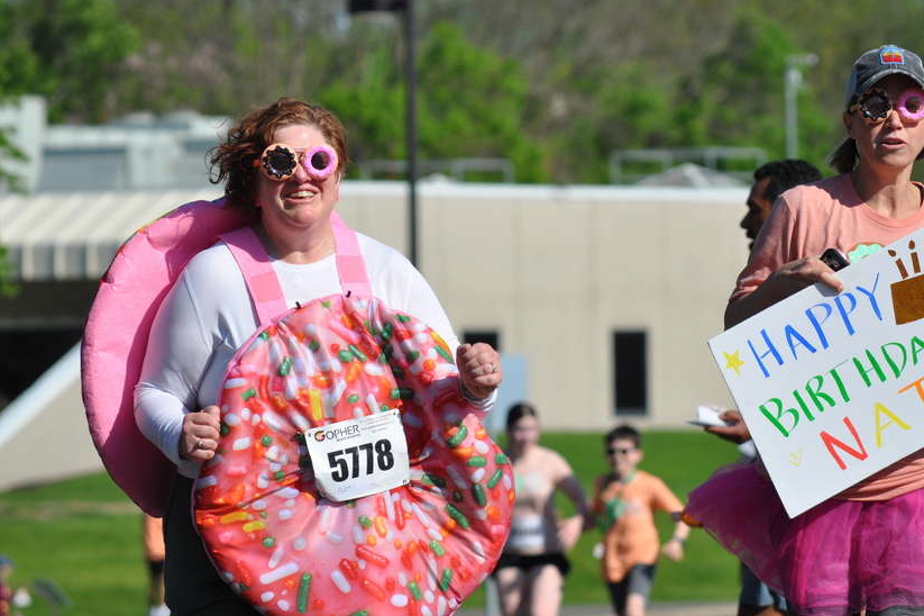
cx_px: 547
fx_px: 9569
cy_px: 277
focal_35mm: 373
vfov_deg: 3.7
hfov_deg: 5.5
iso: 200
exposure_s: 1/1000
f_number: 8
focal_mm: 200
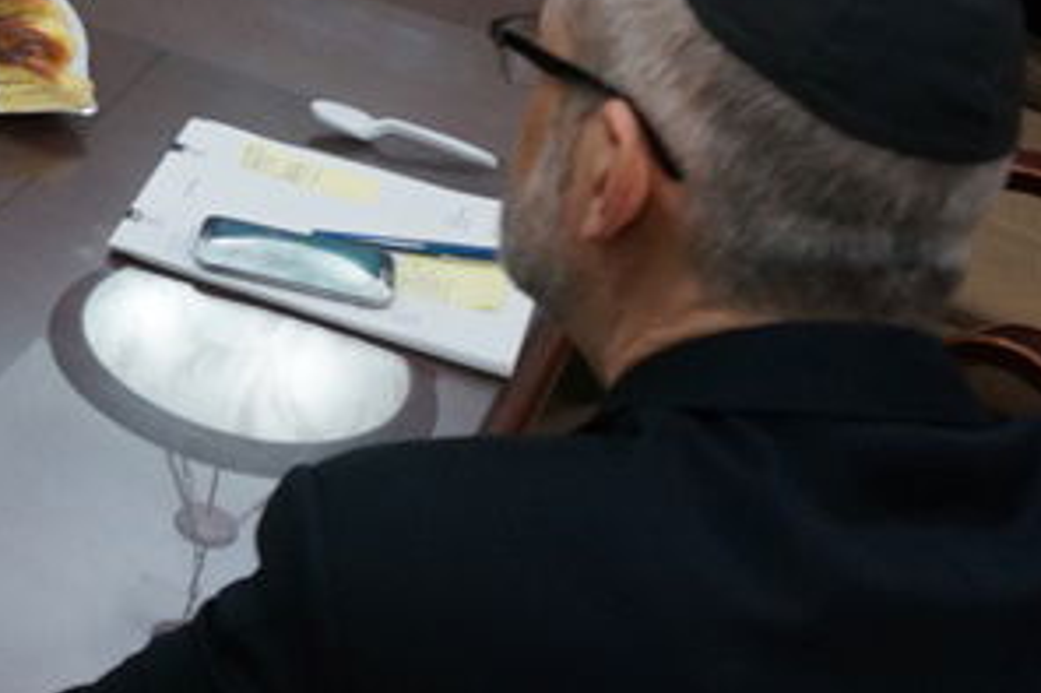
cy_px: -267
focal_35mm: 83
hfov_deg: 21.8
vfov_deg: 15.5
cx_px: -352
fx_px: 2399
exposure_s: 1/60
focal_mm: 16
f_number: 4
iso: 640
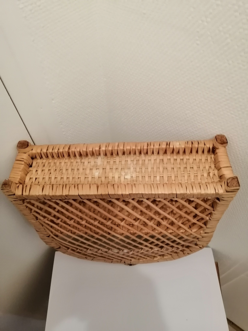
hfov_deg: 53.1
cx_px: 124
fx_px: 248
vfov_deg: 67.3
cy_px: 166
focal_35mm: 26
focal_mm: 3.96
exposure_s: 1/33.3
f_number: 1.8
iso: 320
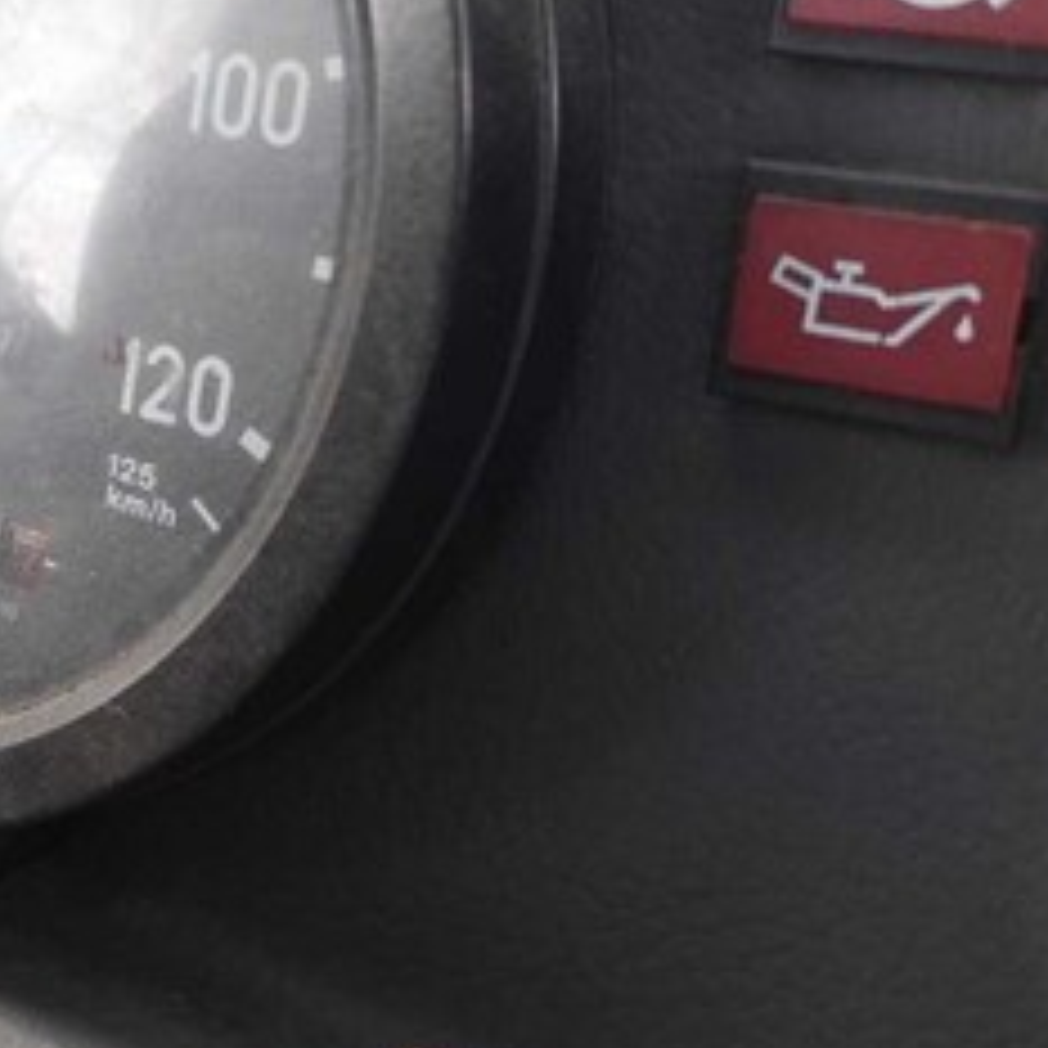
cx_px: -36
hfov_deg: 28.0
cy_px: 400
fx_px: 1952
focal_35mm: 57
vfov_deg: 29.9
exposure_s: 1/50
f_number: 1.8
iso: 100
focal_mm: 5.23
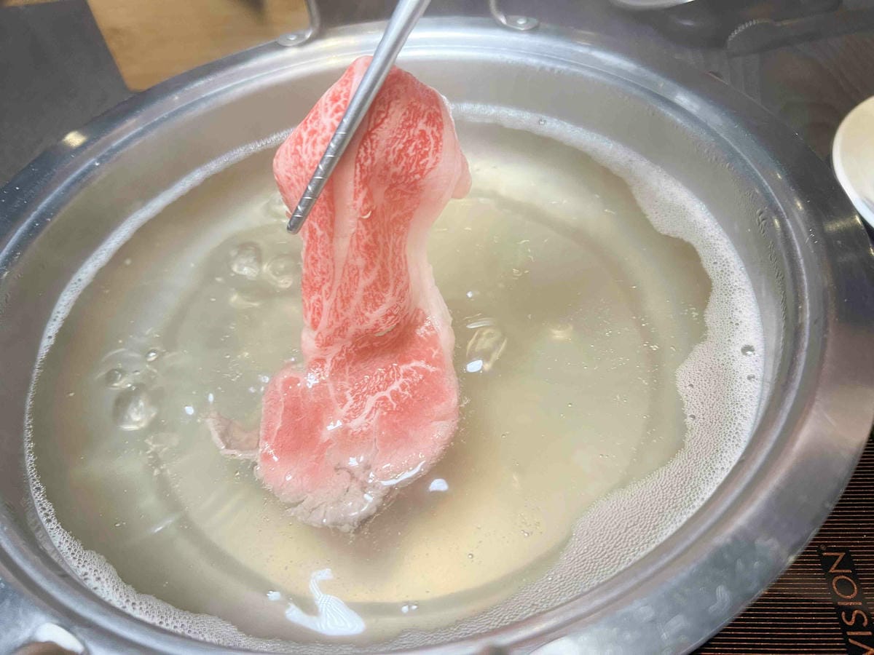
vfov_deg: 53.1
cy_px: 328
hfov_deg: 67.3
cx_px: 437
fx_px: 656
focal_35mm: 26
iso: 125
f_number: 1.5
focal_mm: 5.7
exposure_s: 1/92
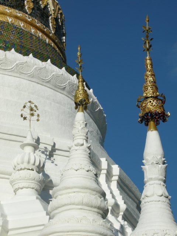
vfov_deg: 16.8
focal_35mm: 117
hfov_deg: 12.7
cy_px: 118
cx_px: 88
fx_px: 798
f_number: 7.1
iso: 64
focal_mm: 24.5
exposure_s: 1/387
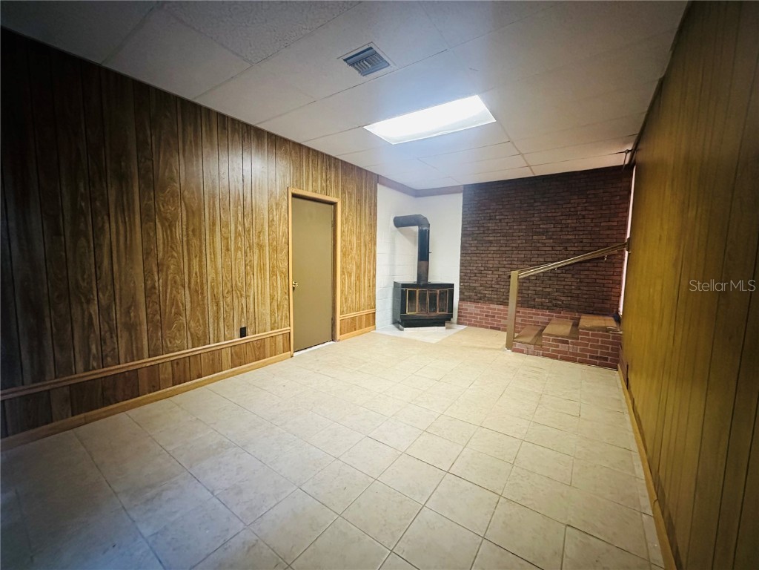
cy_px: 285
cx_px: 380
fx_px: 307
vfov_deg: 85.7
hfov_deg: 102.1
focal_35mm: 14
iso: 1000
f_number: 2.2
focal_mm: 2.22
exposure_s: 1/40
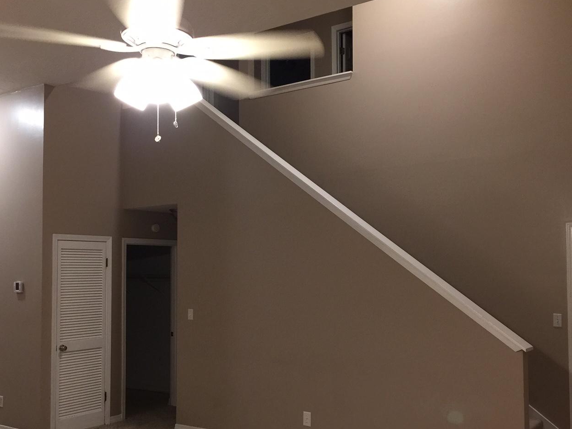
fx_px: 628
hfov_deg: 48.9
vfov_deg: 37.6
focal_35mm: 38
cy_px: 254
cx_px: 308
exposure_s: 1/15
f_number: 2.2
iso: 80
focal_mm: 4.15
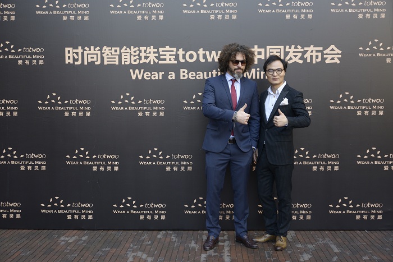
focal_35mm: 45
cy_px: 131
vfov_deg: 29.9
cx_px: 196
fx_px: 491
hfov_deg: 43.6
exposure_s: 1/160
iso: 400
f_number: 4.2
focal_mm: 45
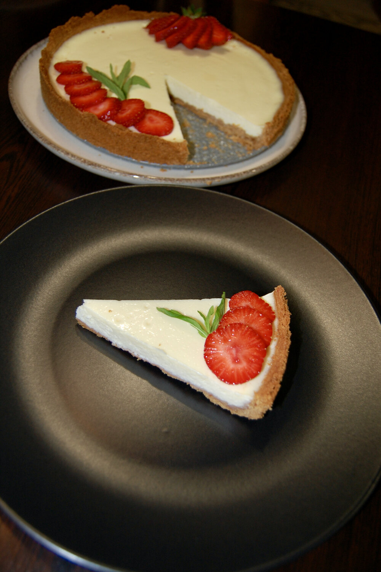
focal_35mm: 30
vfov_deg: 62.0
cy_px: 286
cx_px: 190
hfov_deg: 43.5
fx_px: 477
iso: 280
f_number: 3.8
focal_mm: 20
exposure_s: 1/60
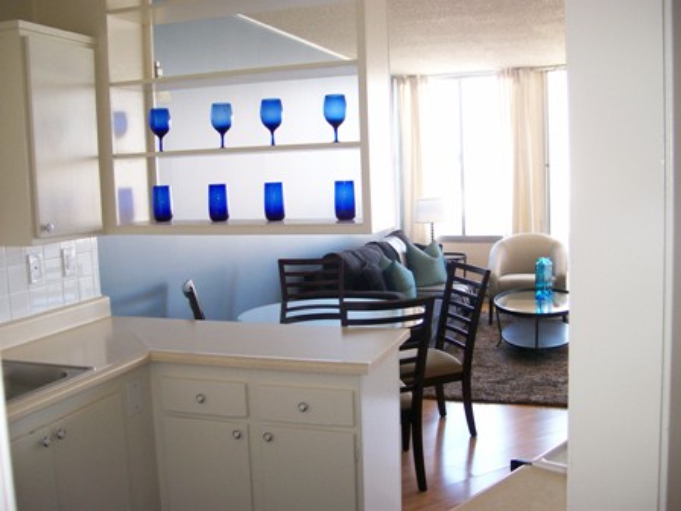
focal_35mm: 36
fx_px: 708
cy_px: 256
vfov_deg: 39.7
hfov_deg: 51.4
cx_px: 340
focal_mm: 6
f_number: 2.7
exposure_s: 1/73.9
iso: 140
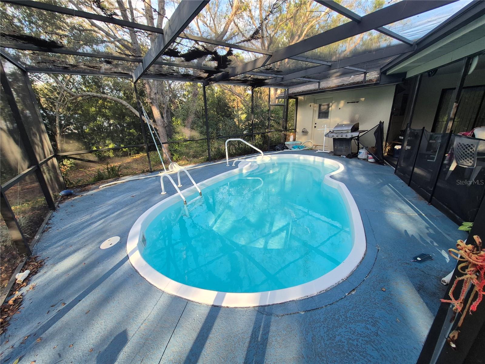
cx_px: 242
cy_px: 182
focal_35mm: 13
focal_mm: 1.74
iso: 50
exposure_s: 1/120
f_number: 2.2
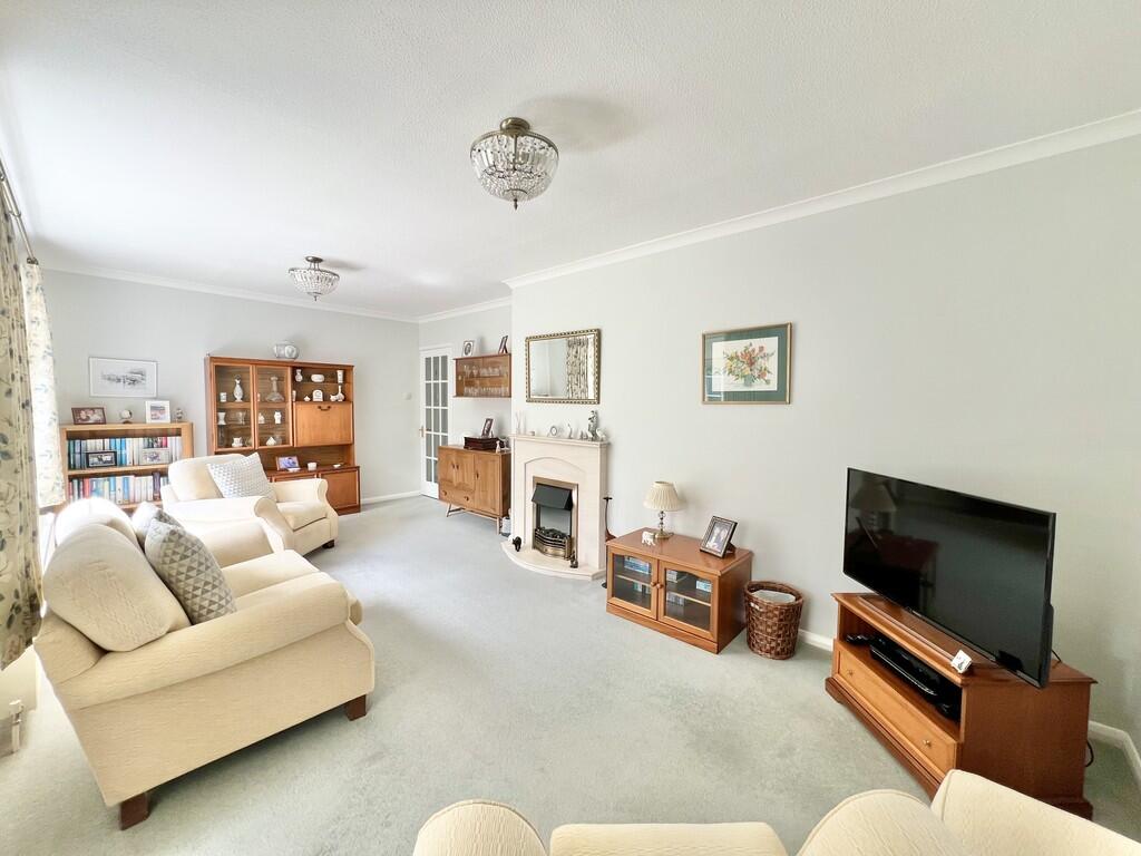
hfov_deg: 106.2
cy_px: 428
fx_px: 429
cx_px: 570
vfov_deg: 89.9
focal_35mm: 13
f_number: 1.8
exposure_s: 1/99
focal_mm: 1.57
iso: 40
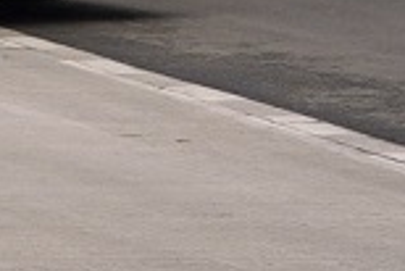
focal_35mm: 428
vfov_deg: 3.2
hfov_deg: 4.6
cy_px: -358
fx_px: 4819
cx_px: -752
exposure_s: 1/80
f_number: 5.6
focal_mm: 44
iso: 100
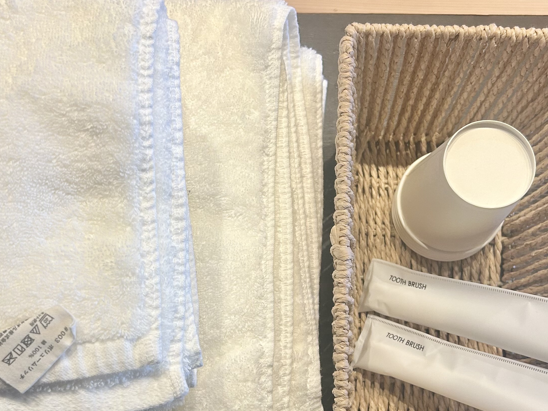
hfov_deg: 39.5
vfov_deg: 29.9
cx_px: 215
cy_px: 297
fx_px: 760
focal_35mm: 48
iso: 100
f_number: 1.5
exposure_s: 1/120
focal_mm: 5.7
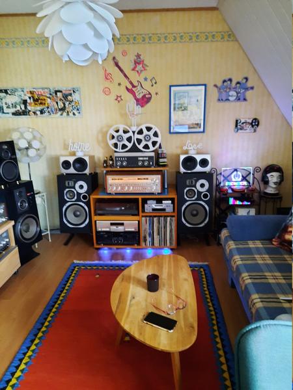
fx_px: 282
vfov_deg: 69.4
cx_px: 146
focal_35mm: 25
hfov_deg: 54.9
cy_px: 195
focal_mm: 4.6
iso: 640
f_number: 2
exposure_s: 1/20
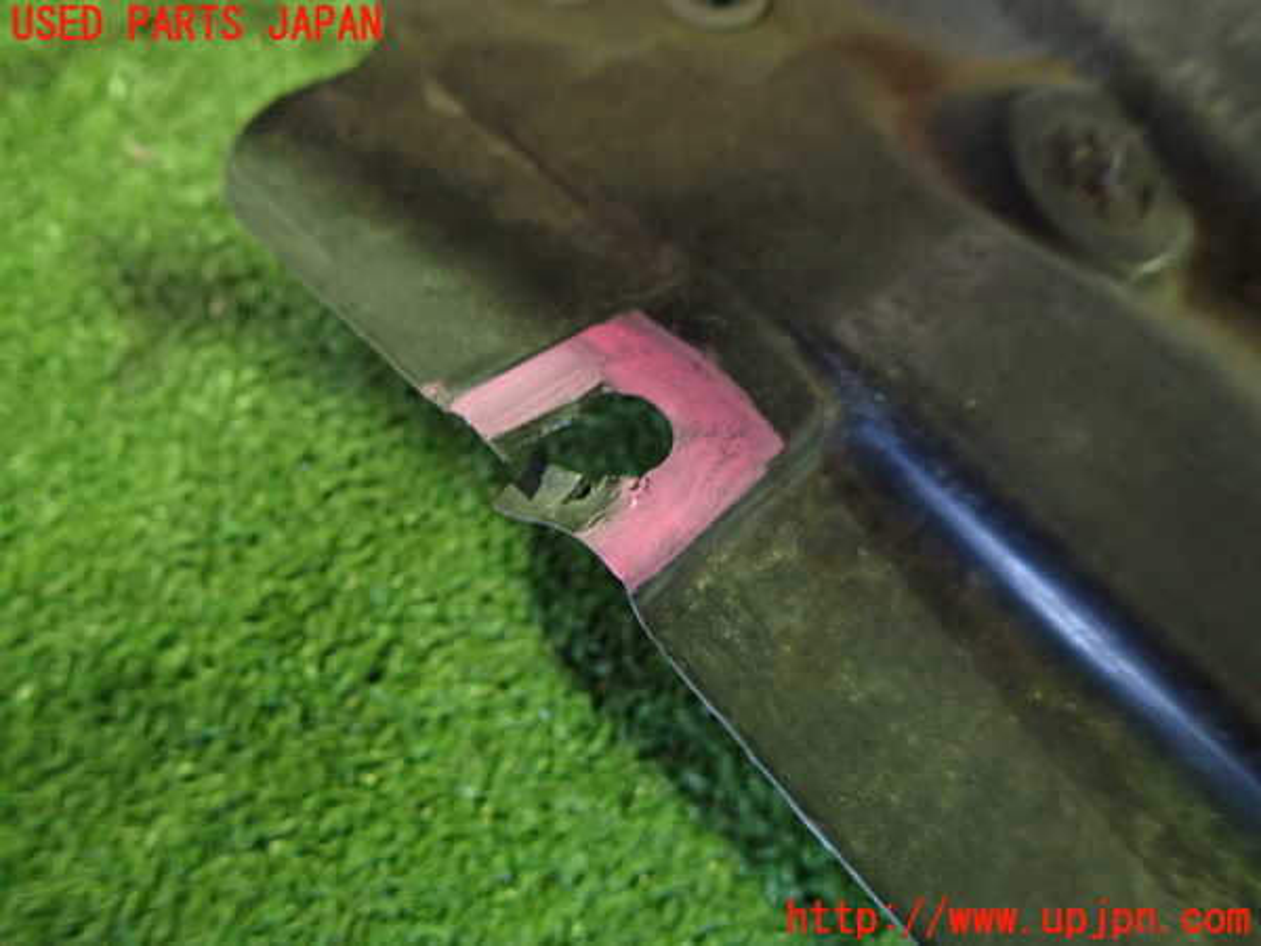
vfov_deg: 54.9
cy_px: 473
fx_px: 911
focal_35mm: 25
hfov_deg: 69.4
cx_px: 630
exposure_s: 1/30
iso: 800
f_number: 2
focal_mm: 4.5
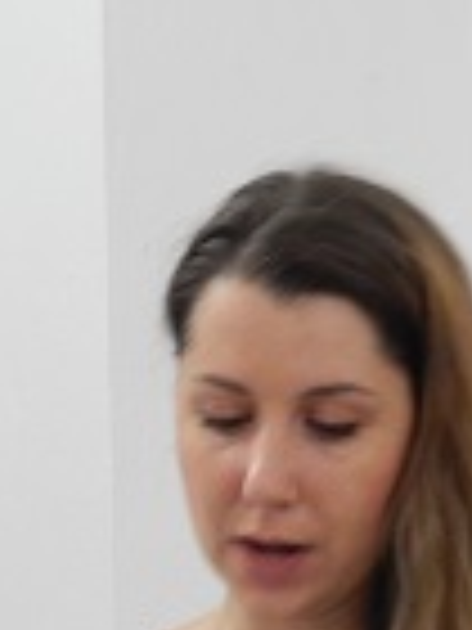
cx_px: 276
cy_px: 846
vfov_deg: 9.4
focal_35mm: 206
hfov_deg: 7.2
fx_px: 3745
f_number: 4.2
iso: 400
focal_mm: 13.5
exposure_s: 1/10
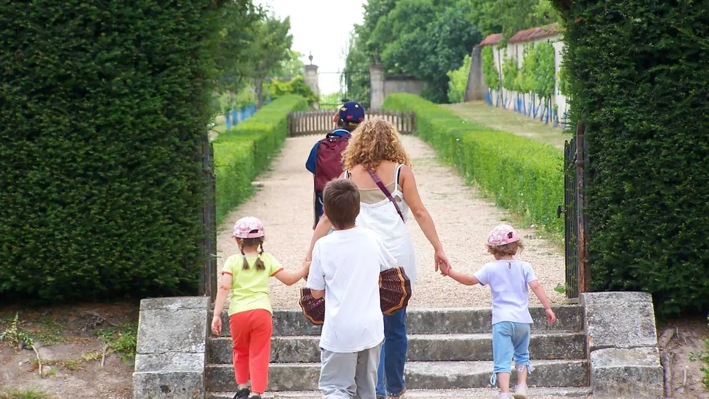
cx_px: 356
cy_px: 162
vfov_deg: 5.3
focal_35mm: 229
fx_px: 4305
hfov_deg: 9.4
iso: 80
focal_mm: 34.6
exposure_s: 1/320
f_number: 3.2
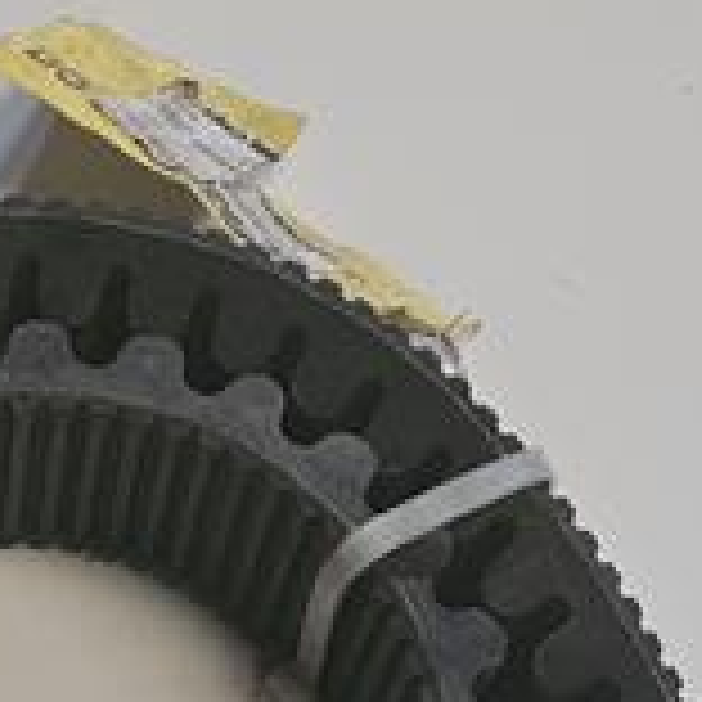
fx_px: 2294
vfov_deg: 13.8
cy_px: 1539
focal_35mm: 100
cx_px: -135
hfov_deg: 16.7
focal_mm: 5.4
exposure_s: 1/100
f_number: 1.8
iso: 1000
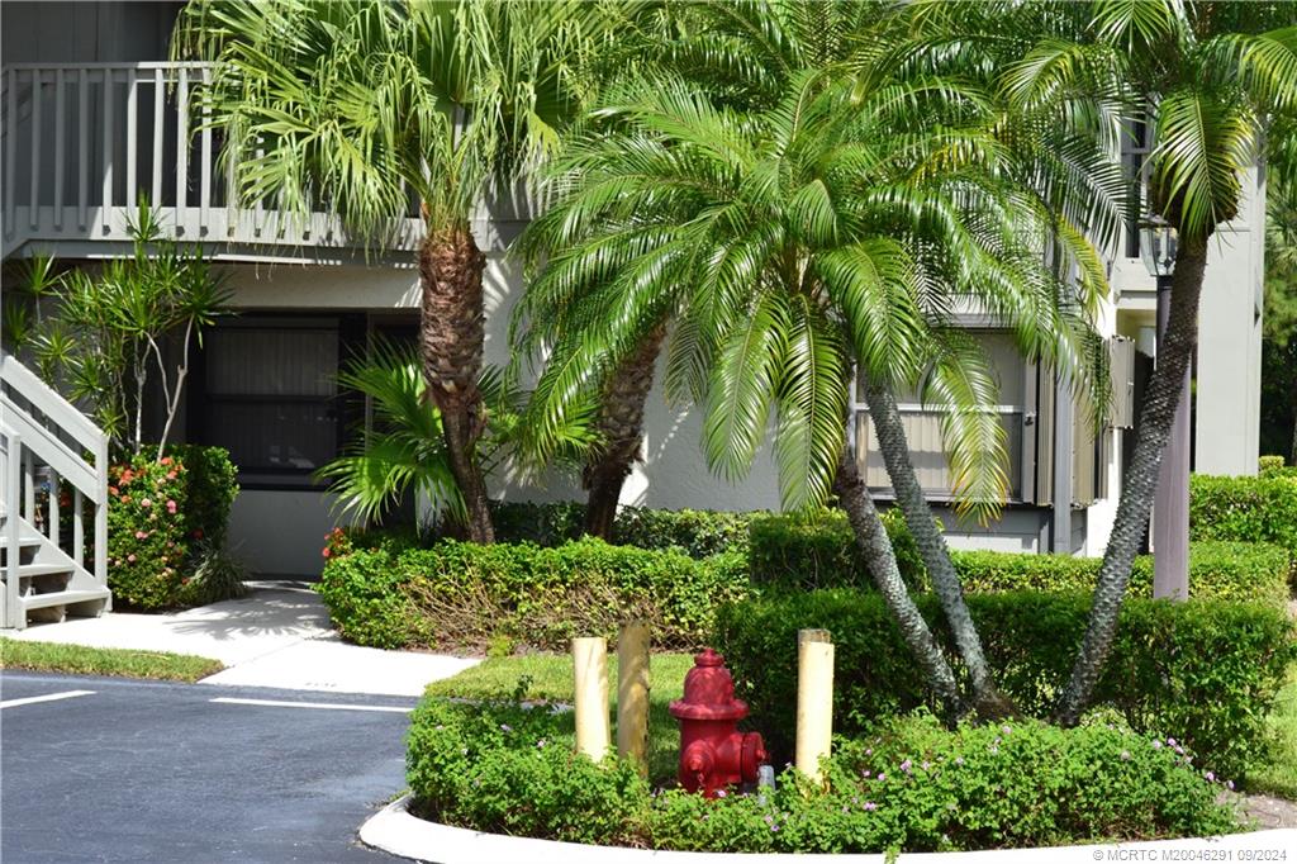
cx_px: 648
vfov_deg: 18.9
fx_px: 2593
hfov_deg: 28.1
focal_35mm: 72
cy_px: 432
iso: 400
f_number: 11
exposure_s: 1/400
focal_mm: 48
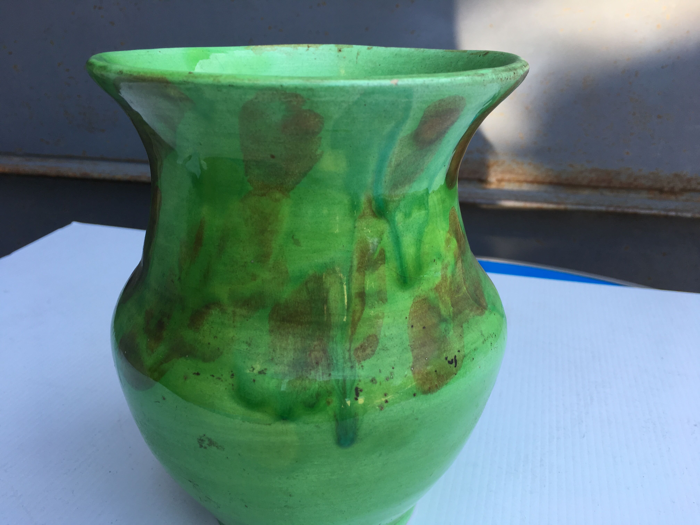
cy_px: 262
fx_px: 586
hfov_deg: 61.7
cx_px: 350
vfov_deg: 48.2
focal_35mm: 29
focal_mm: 4.15
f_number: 2.2
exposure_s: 1/144
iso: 25
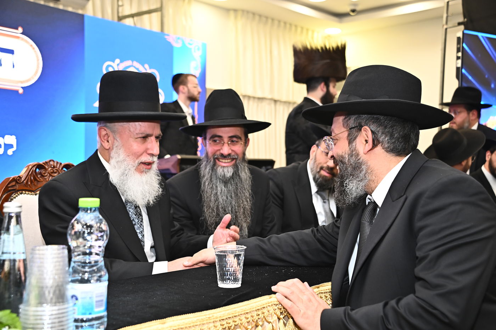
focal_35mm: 48
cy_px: 165
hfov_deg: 41.1
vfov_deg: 28.0
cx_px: 248
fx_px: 661
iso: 1000
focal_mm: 48
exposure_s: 1/160
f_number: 5
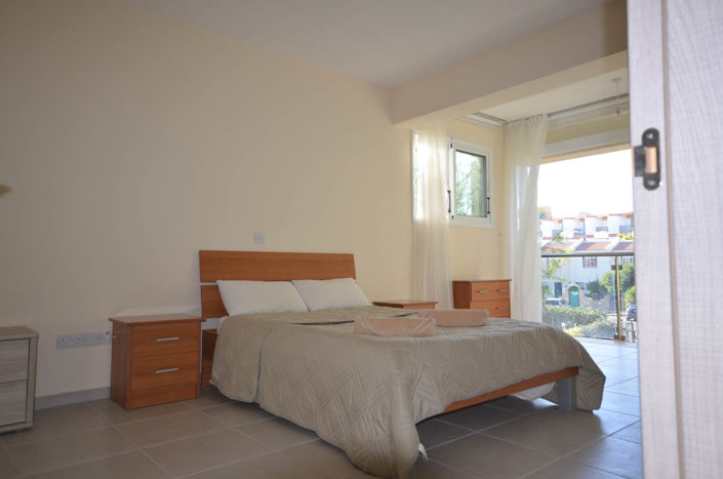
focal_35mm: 24
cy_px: 240
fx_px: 481
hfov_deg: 73.9
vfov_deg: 52.9
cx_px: 362
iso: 250
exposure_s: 1/125
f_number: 5
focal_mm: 16
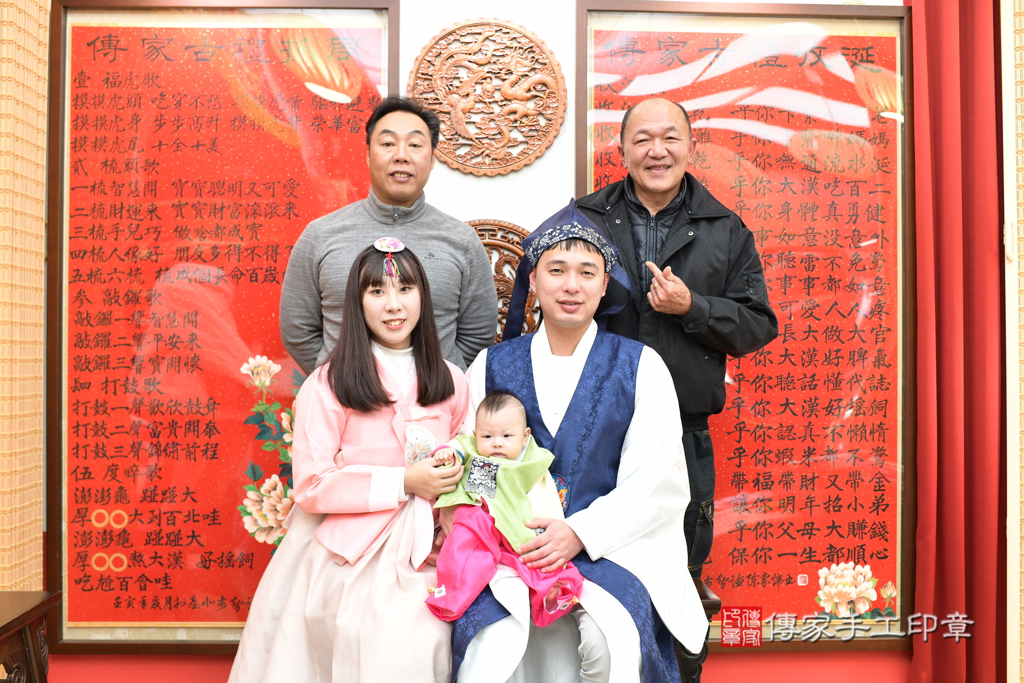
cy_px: 342
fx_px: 995
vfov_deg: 37.9
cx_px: 512
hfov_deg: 54.4
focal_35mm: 35
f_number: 4.5
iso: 1000
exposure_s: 1/200
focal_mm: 35
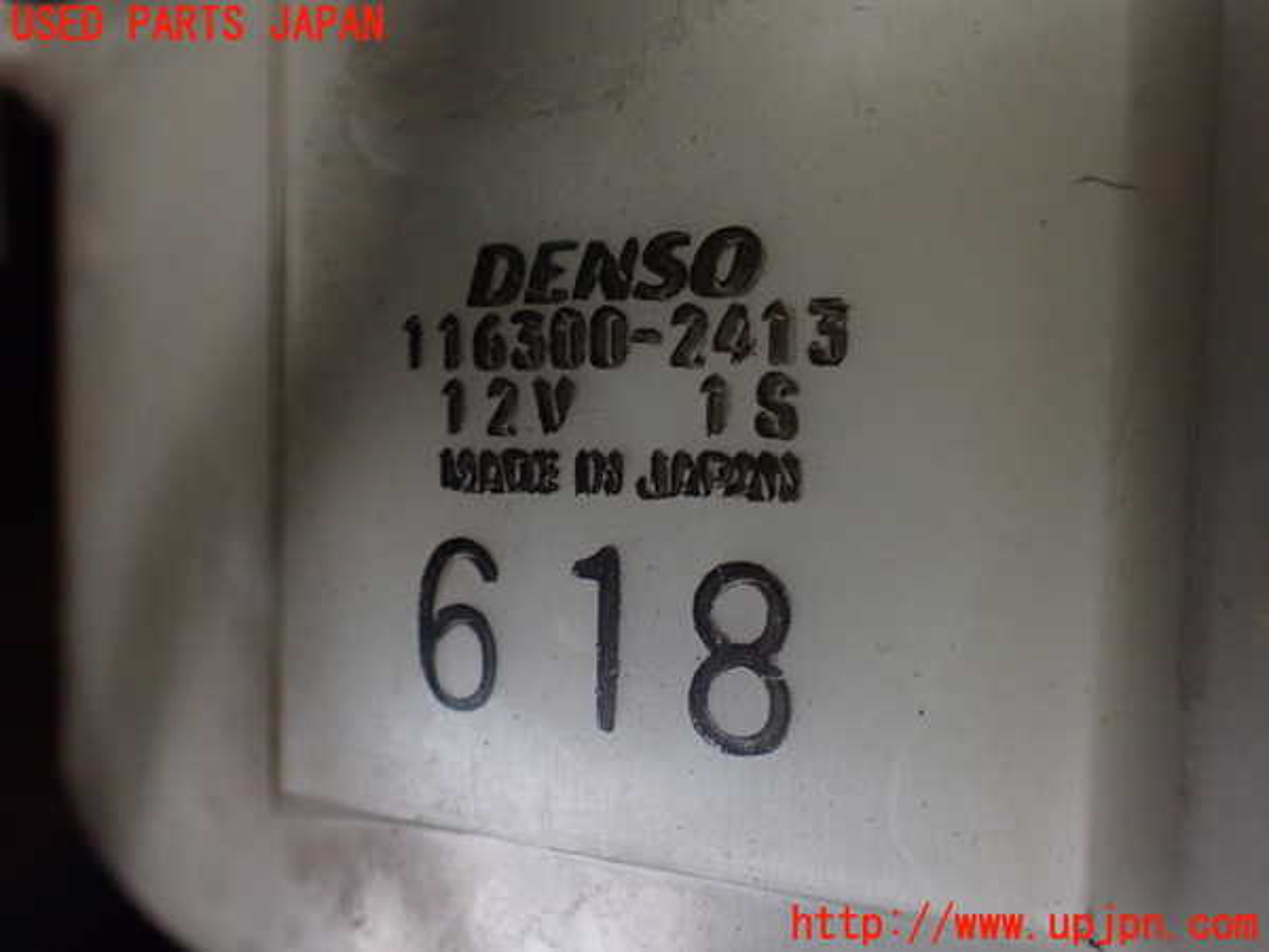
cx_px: 634
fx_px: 1100
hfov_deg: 60.0
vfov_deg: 46.8
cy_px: 476
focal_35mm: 30
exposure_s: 1/125
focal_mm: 5.4
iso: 800
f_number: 2.3
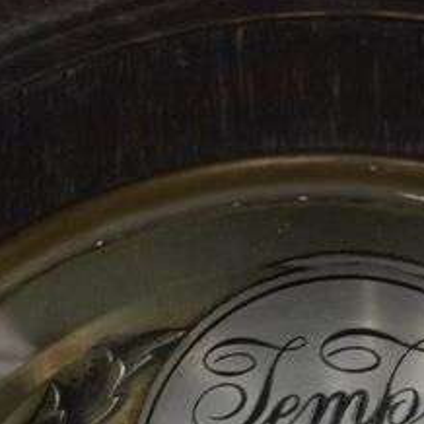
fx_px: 2211
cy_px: 462
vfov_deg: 10.8
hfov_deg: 10.9
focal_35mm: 160
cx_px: 384
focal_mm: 35
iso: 800
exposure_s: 1/125
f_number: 4.5
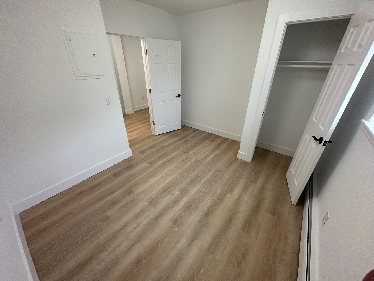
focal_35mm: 14
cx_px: 187
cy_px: 140
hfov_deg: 102.1
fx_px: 151
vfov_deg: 85.7
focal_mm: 2.22
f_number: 2.2
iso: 250
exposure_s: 1/120
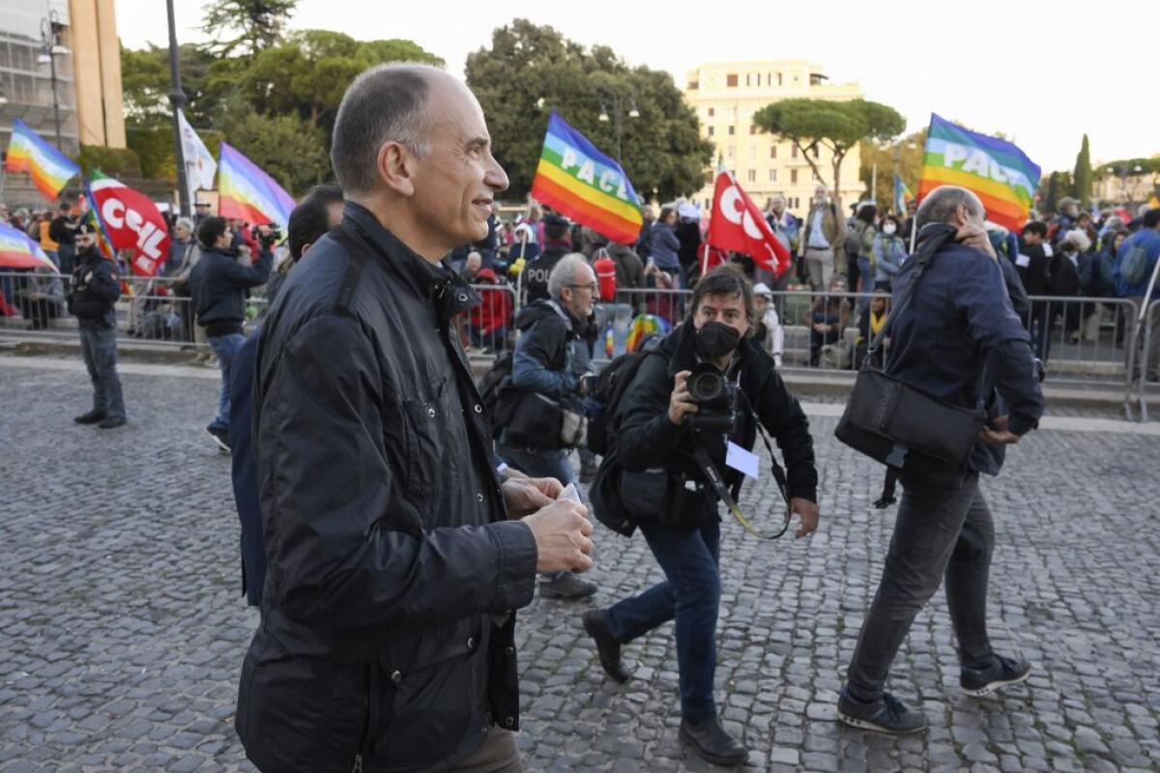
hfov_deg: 73.7
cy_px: 386
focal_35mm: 24
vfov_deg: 53.1
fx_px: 773
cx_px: 580
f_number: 4.5
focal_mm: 24
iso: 720
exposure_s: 1/500
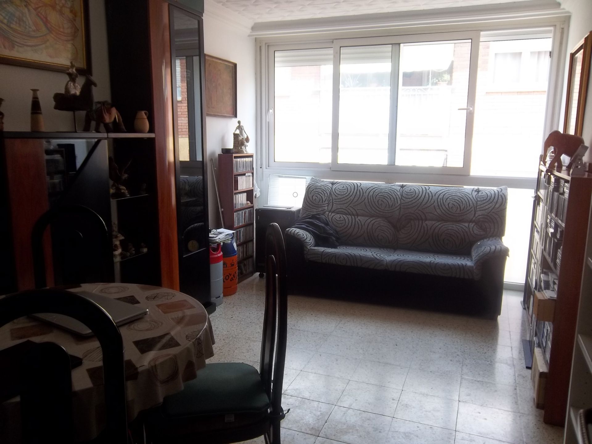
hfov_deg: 63.4
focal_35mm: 28
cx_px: 296
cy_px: 222
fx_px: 479
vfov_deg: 49.7
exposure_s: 1/40
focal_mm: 5.05
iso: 64
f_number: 3.5
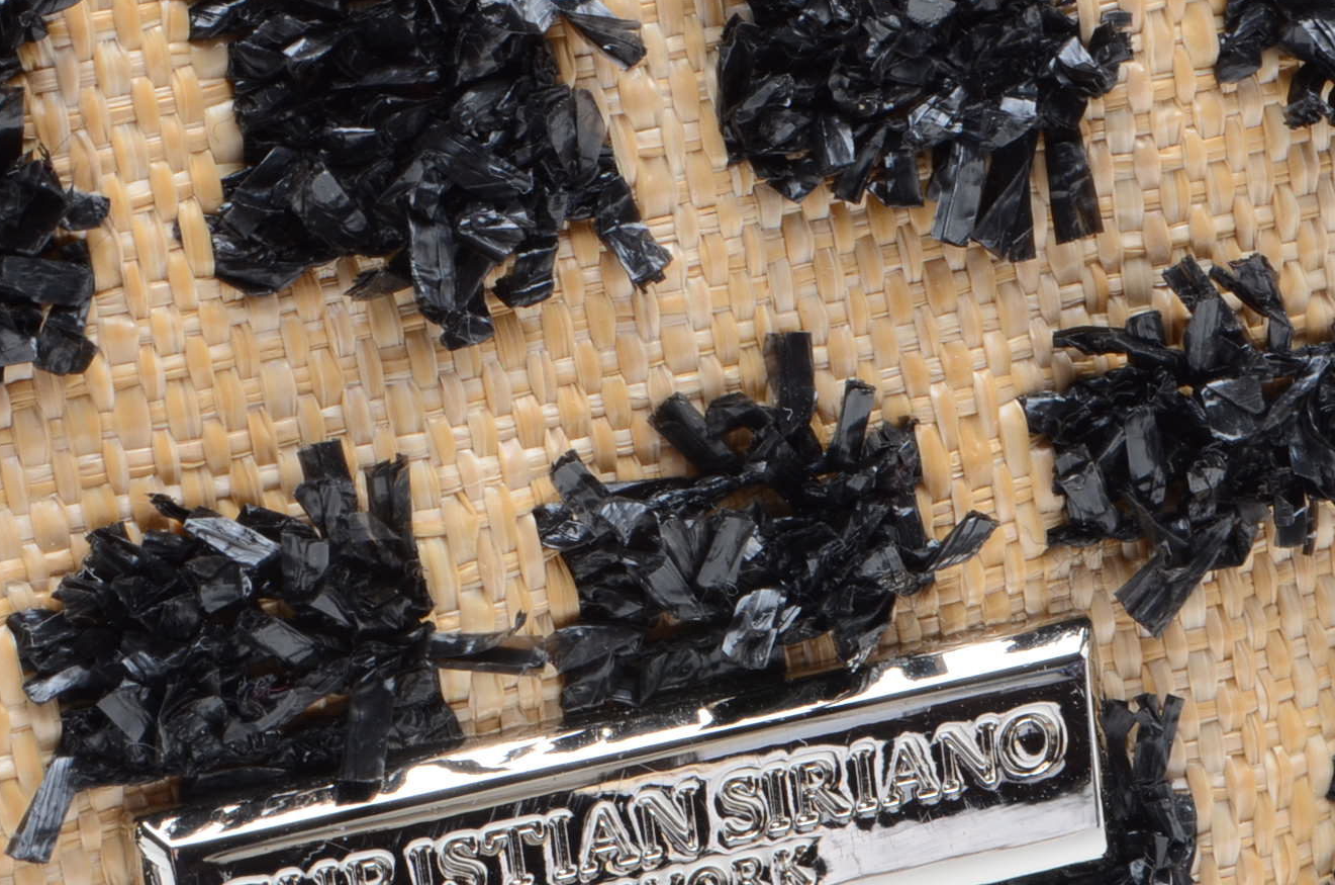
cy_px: 699
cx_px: 737
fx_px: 5697
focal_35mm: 154
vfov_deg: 8.9
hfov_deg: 13.4
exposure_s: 1/160
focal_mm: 55
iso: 250
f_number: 18
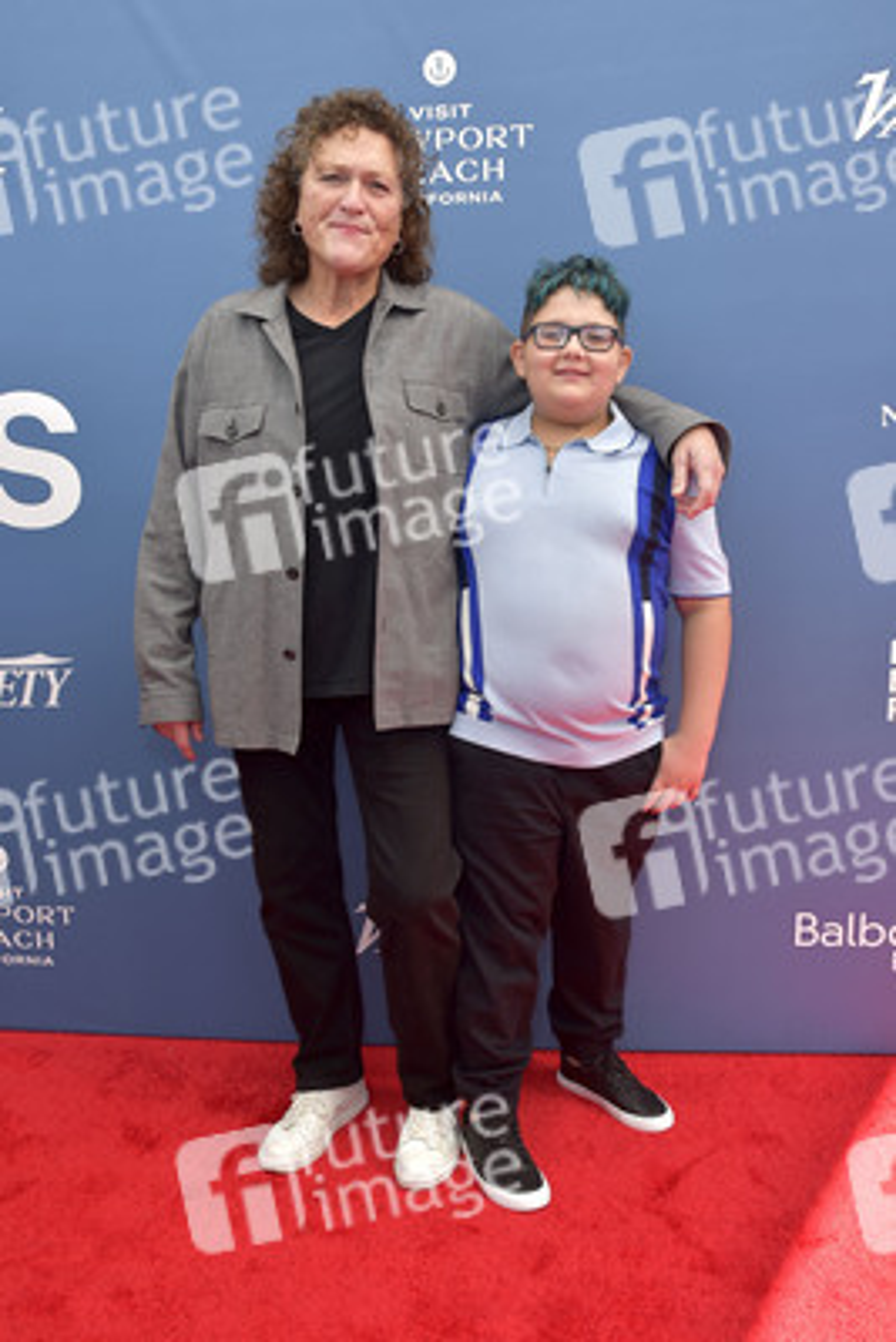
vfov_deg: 67.4
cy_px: 671
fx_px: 1007
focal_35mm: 27
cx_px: 448
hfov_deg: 48.0
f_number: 7.1
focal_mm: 27
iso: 250
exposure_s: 1/250
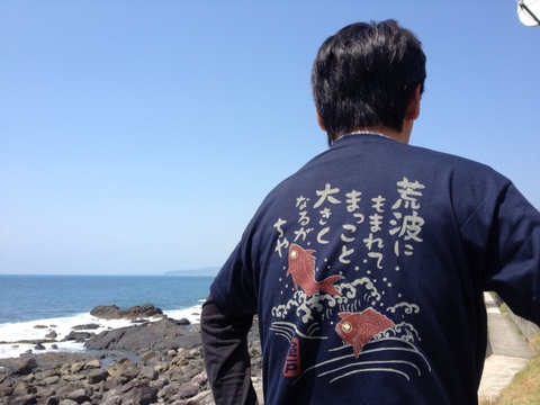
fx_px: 546
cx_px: 270
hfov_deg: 52.6
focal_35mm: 35
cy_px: 202
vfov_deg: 40.7
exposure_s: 1/1126
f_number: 2.4
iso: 64
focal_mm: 4.28
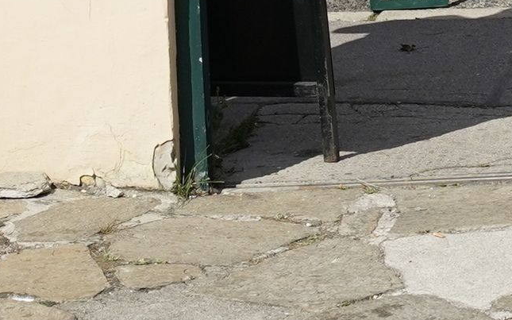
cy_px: -413
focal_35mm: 215
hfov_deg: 9.0
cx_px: 1102
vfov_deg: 5.9
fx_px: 3000
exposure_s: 1/800
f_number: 6.3
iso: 200
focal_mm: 34
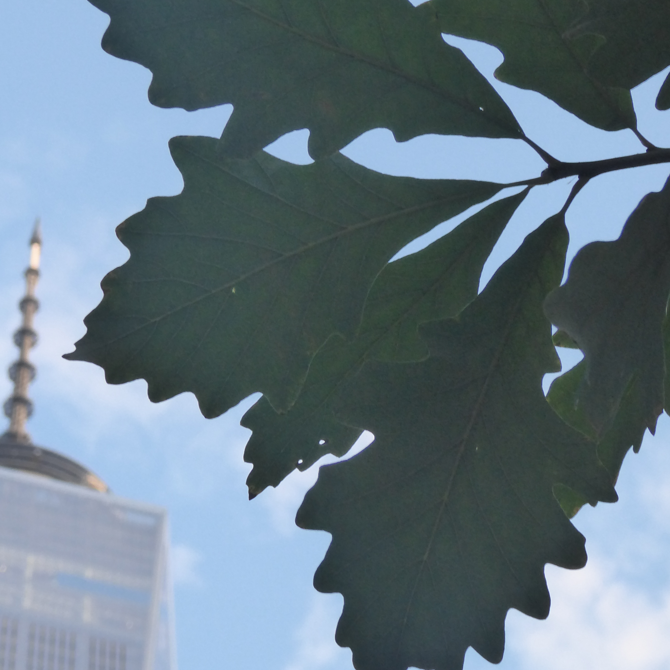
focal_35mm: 150
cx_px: 284
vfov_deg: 11.6
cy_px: 217
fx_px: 3285
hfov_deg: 11.6
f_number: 5
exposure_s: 1/100
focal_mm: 17.5
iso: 320
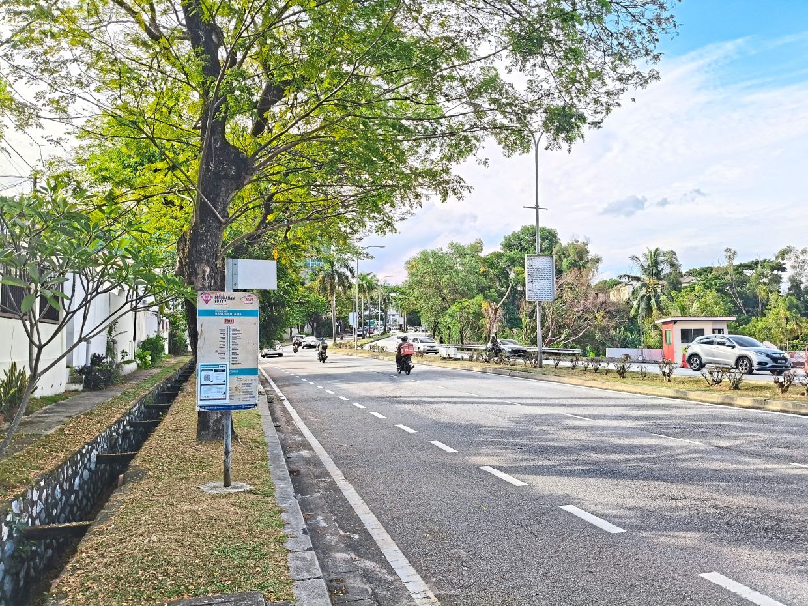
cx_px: 404
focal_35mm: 26
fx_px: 607
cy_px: 303
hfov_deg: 67.3
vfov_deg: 53.1
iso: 80
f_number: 1.8
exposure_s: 1/847
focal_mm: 4.84
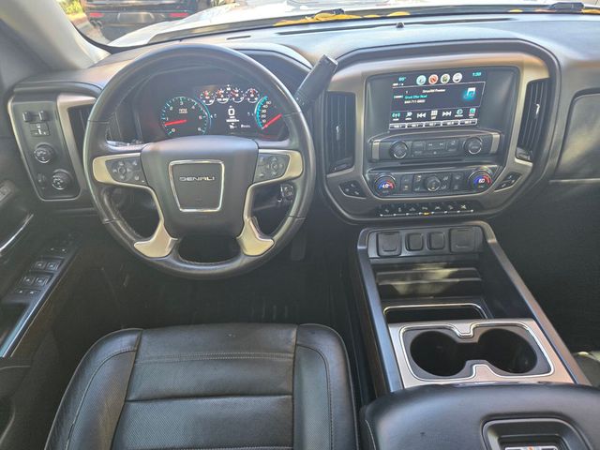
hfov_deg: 73.9
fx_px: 399
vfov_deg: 58.9
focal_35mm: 23
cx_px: 300
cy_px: 225
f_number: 1.8
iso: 320
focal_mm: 5.4
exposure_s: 1/120
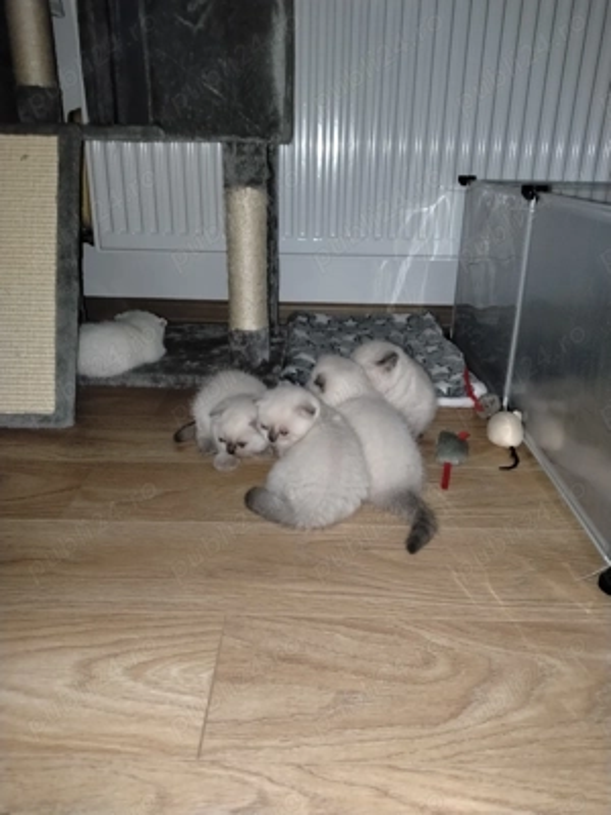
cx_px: 306
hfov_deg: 51.4
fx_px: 635
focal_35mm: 27
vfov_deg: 65.3
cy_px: 408
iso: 2975
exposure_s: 1/25
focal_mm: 4.05
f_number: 1.8
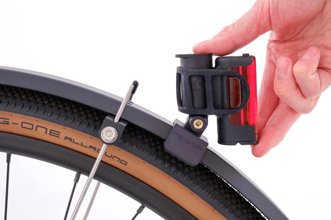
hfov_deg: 29.7
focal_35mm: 68
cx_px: 166
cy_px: 110
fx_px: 625
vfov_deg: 20.0
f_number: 11
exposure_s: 1/125
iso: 160
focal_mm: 45.5
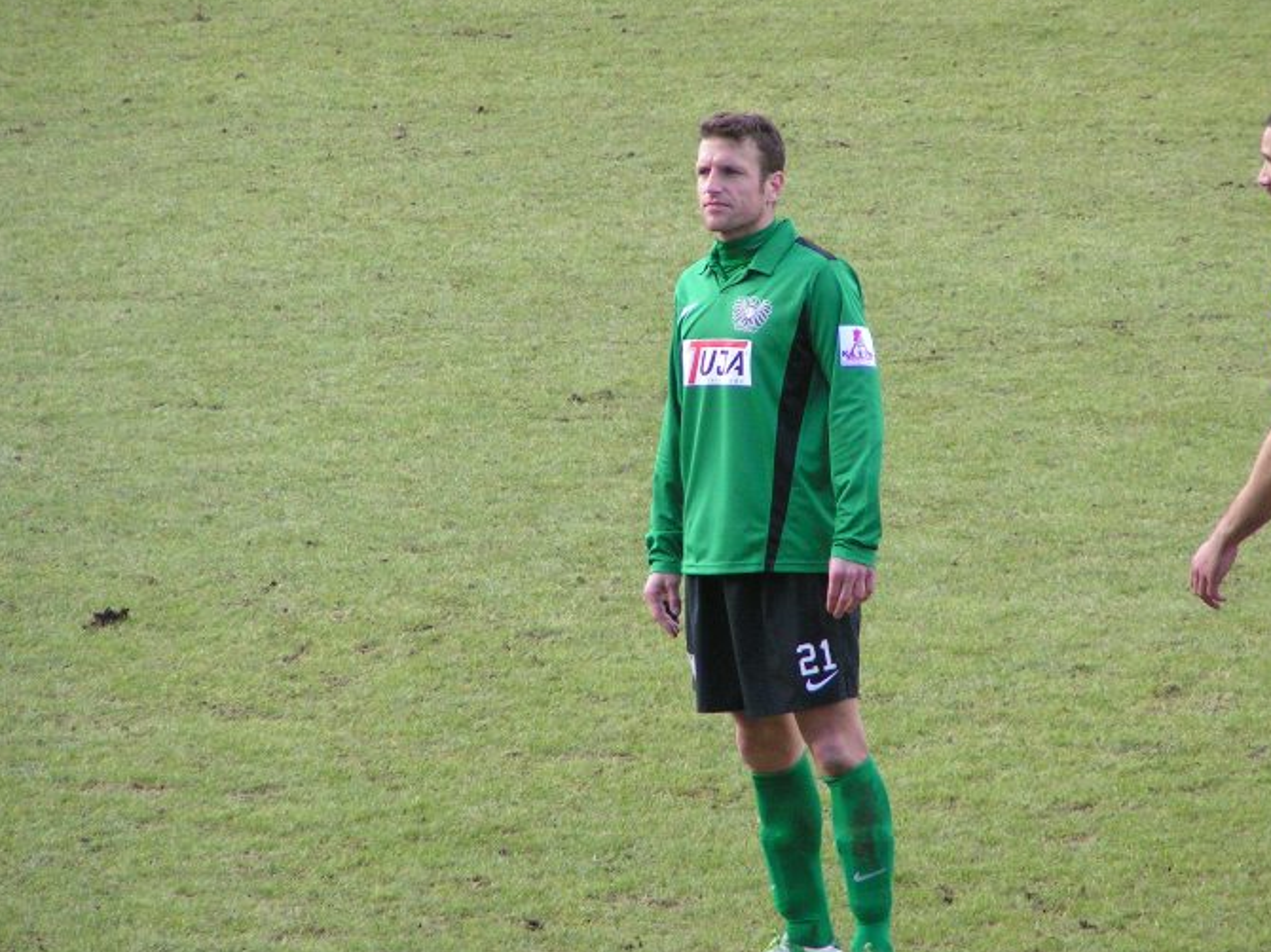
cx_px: 653
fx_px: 16664
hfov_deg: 4.4
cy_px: 465
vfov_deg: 3.3
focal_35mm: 454
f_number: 3.5
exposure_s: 1/320
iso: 200
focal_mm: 58
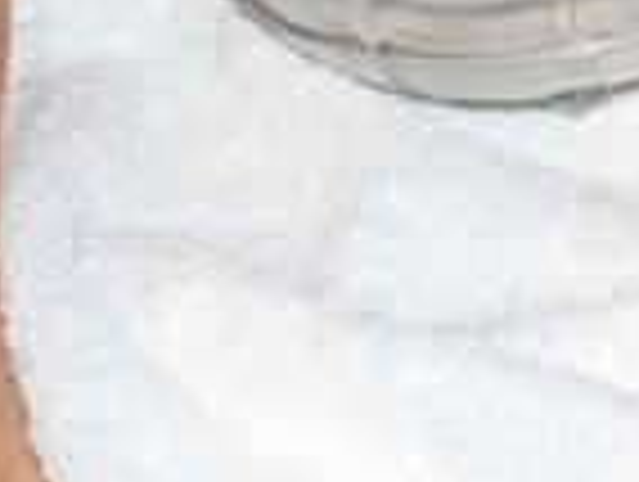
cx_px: 929
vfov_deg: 6.6
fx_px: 4068
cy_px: -459
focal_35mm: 220
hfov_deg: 8.8
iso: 100
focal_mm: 9.7
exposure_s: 1/30
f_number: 3.2
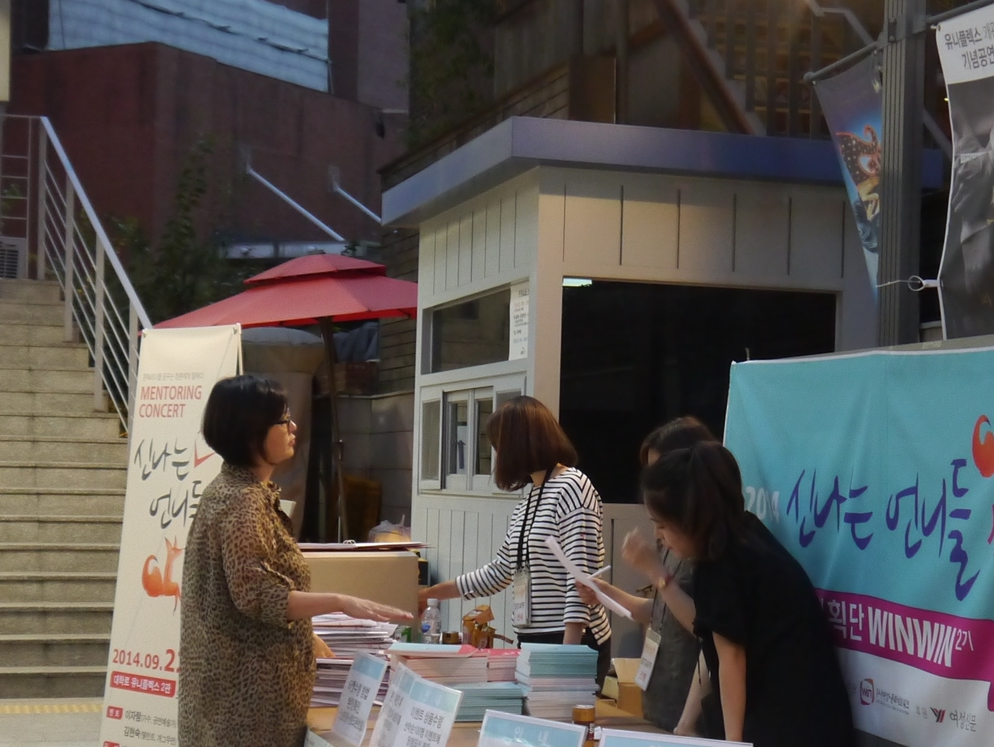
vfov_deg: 20.2
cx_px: 567
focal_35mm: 73
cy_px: 445
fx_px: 2097
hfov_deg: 26.6
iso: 800
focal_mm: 14
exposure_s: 1/25
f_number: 3.5
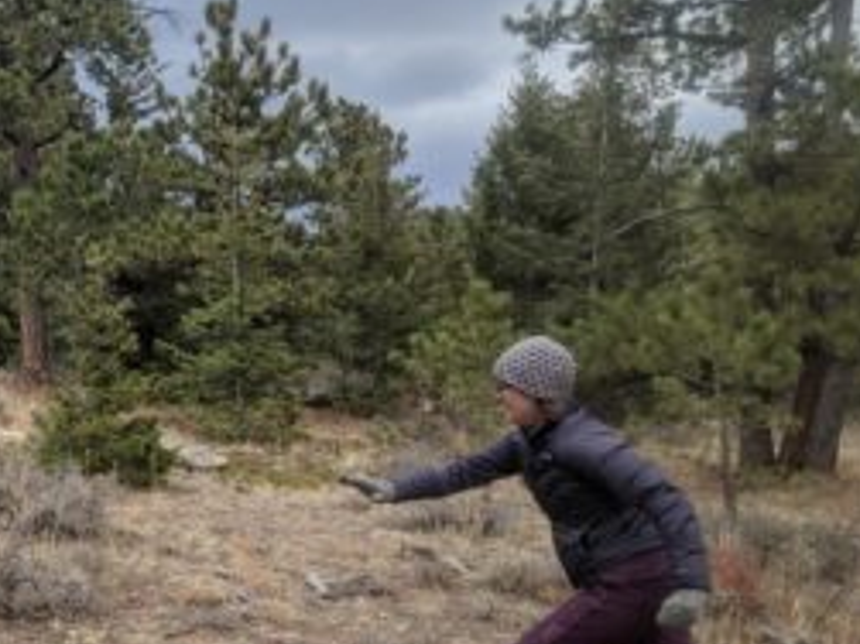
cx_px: -14
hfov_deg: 31.1
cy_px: 529
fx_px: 1415
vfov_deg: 25.1
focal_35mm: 57
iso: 50
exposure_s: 1/568
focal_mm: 4.67
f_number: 2
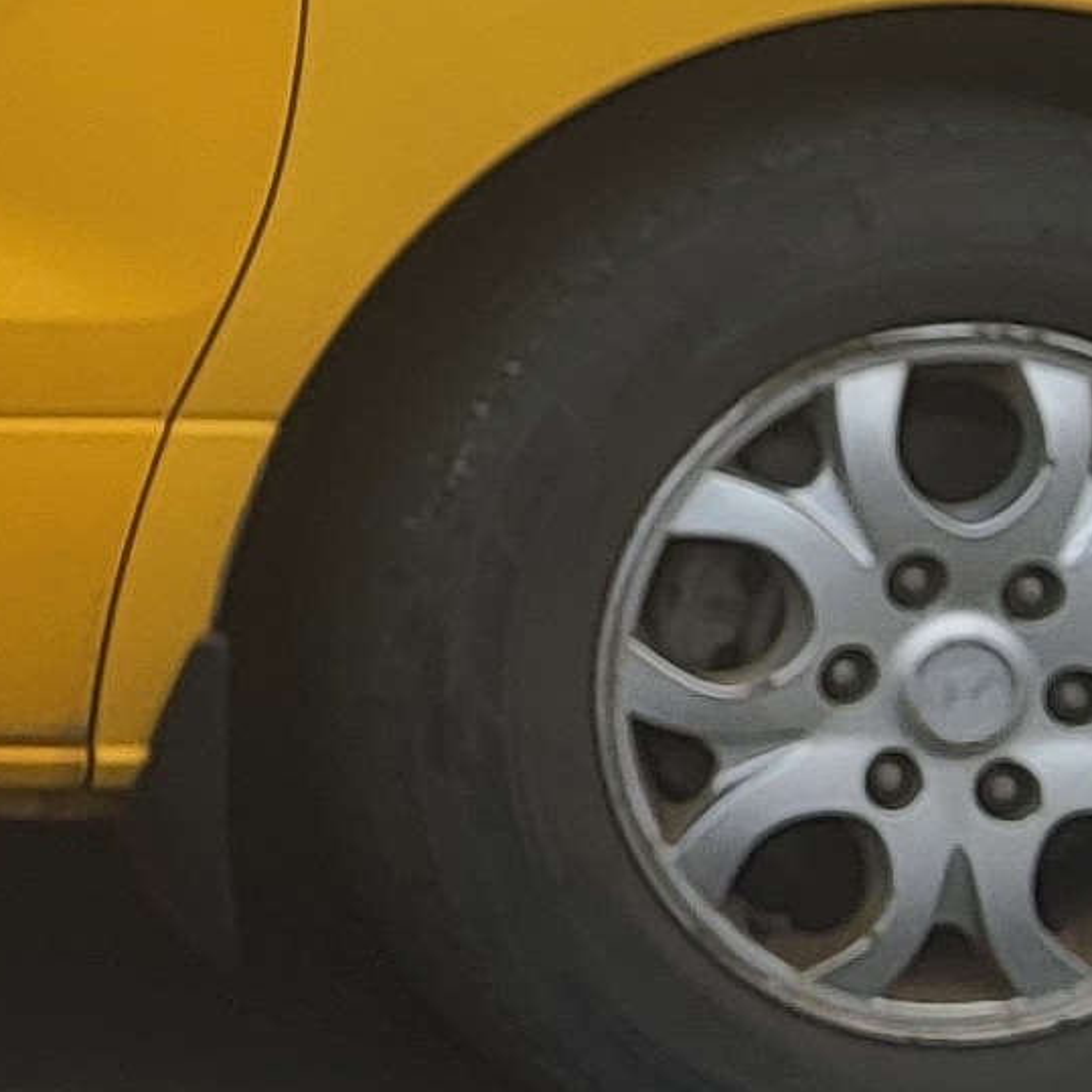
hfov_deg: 8.7
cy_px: -488
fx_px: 6210
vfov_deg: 9.8
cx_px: -1890
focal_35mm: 174
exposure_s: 1/519
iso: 12
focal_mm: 3.98
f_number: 1.8
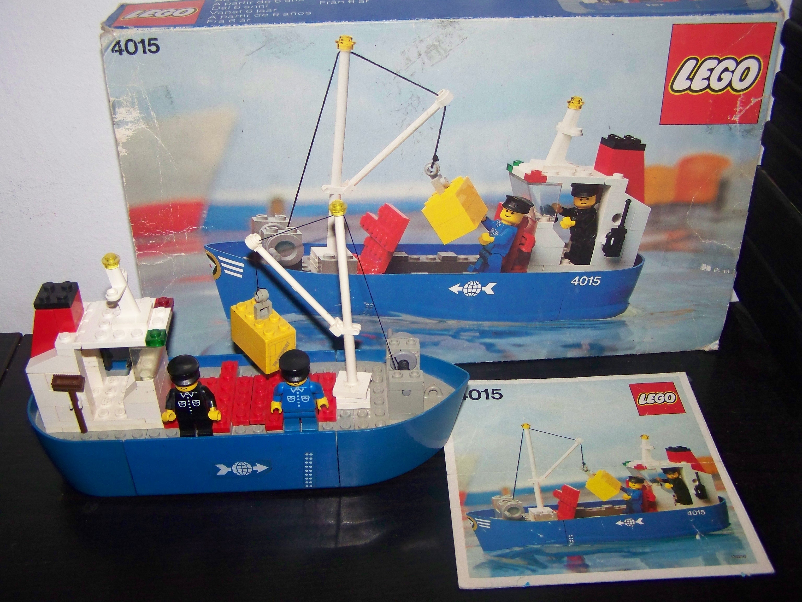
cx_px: 401
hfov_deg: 49.0
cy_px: 301
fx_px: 880
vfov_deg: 37.7
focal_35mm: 38
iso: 200
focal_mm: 6.3
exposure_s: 1/30
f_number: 2.8
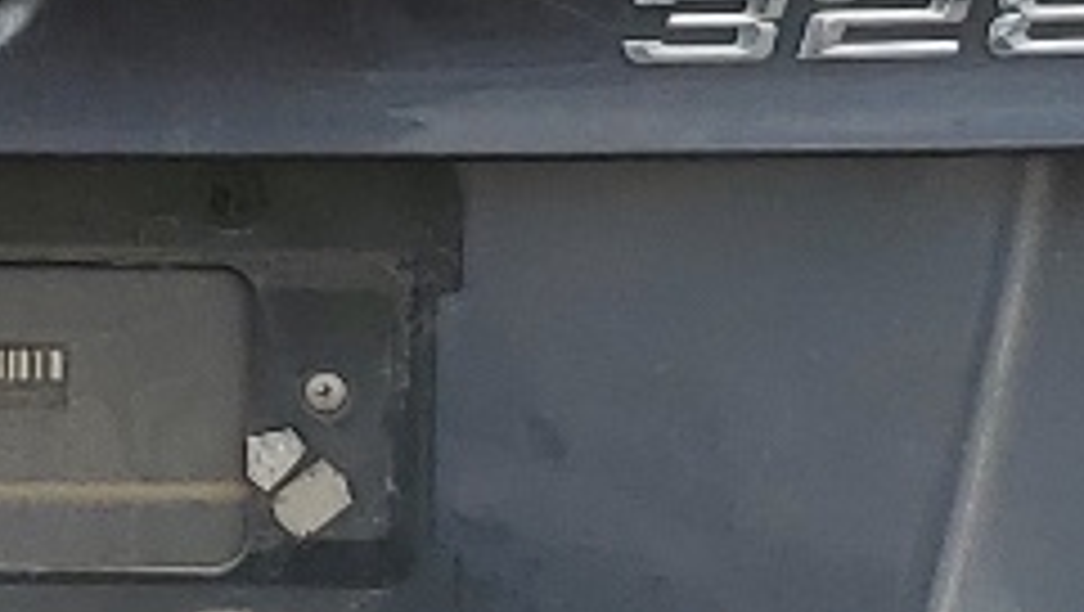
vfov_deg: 6.5
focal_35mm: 188
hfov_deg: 11.3
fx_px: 5408
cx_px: 36
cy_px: 140
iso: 50
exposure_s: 1/1111
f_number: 1.5
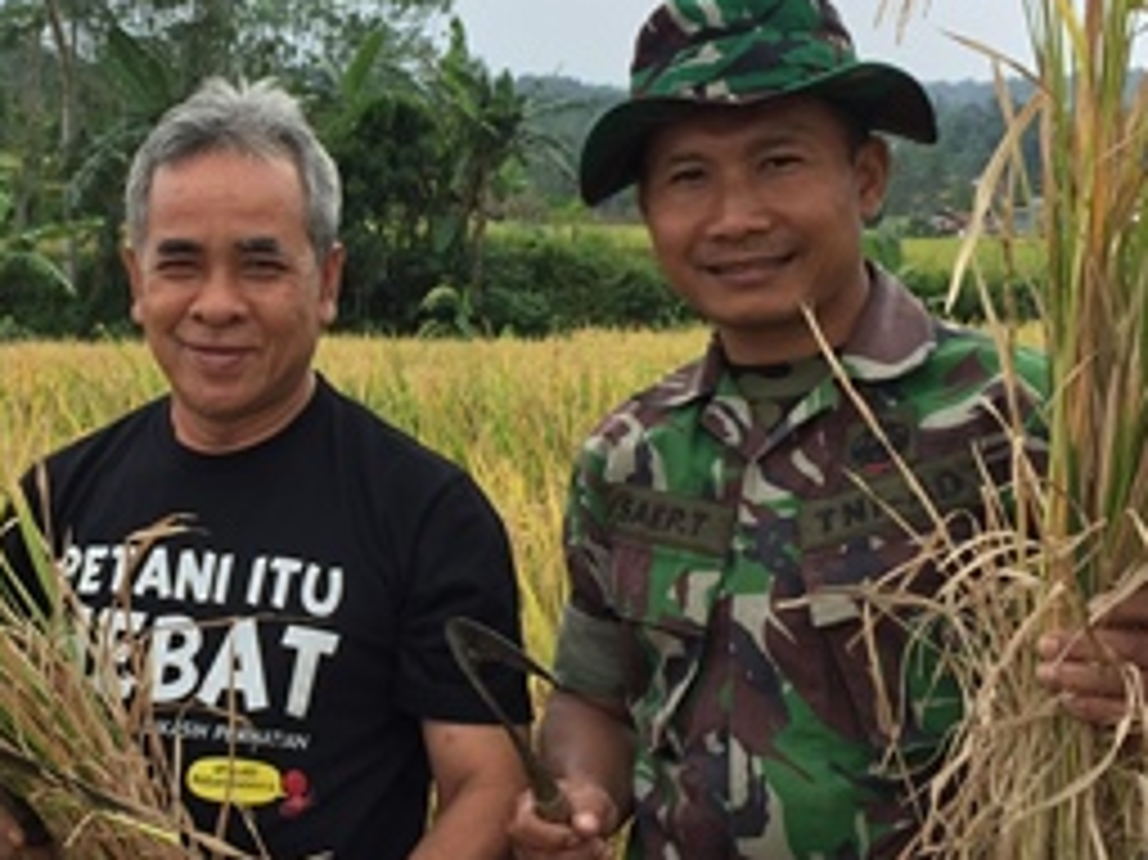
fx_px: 2088
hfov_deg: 30.0
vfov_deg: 23.3
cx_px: 223
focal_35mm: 63
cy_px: 471
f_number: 2.2
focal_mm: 4.15
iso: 32
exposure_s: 1/599
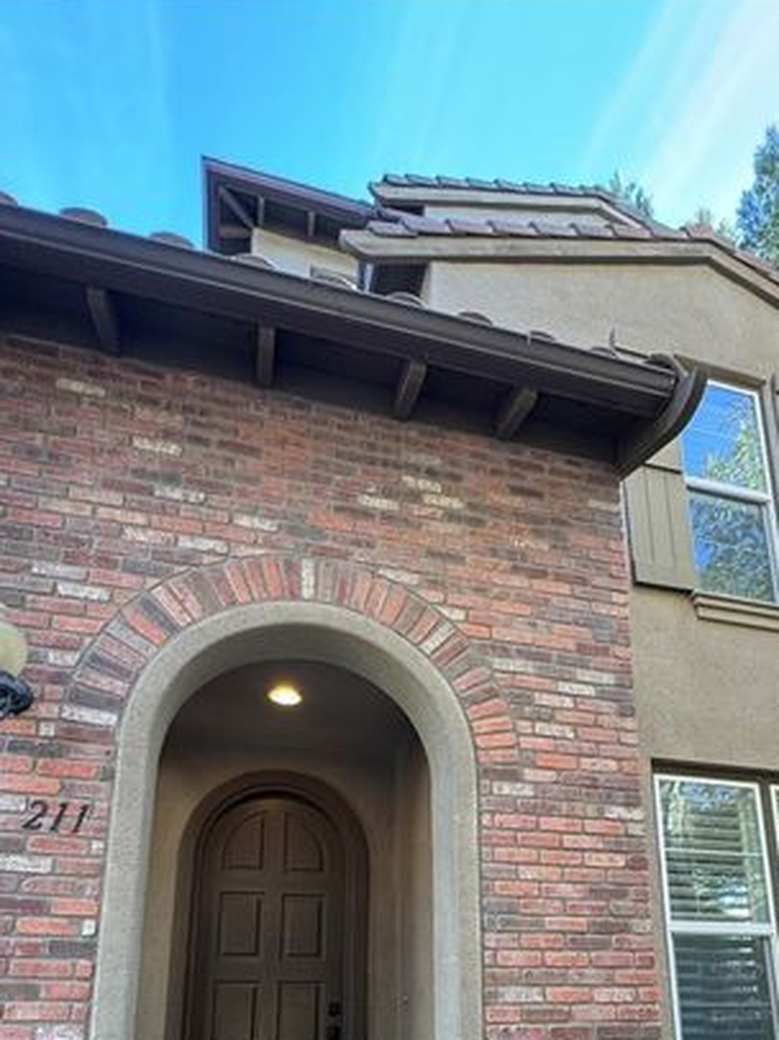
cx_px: 413
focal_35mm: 23
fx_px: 691
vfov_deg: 66.6
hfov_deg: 58.8
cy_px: 844
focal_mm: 2.22
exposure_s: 1/120
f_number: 2.2
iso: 125
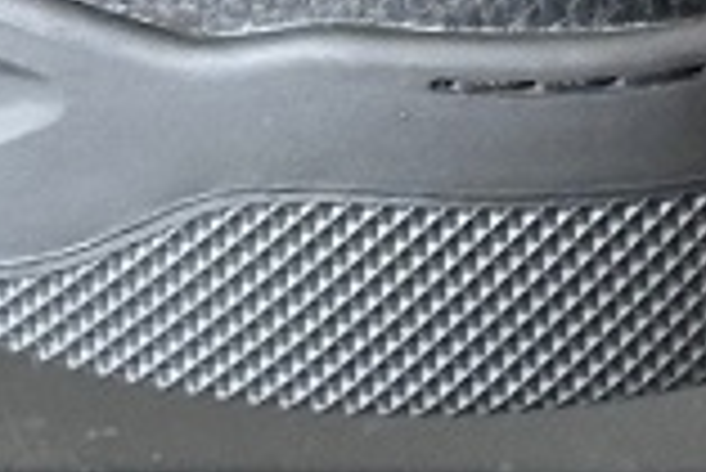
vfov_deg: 2.8
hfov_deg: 4.5
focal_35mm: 458
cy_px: -2000
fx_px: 8990
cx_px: 378
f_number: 1.78
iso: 80
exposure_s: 1/68
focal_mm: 6.86
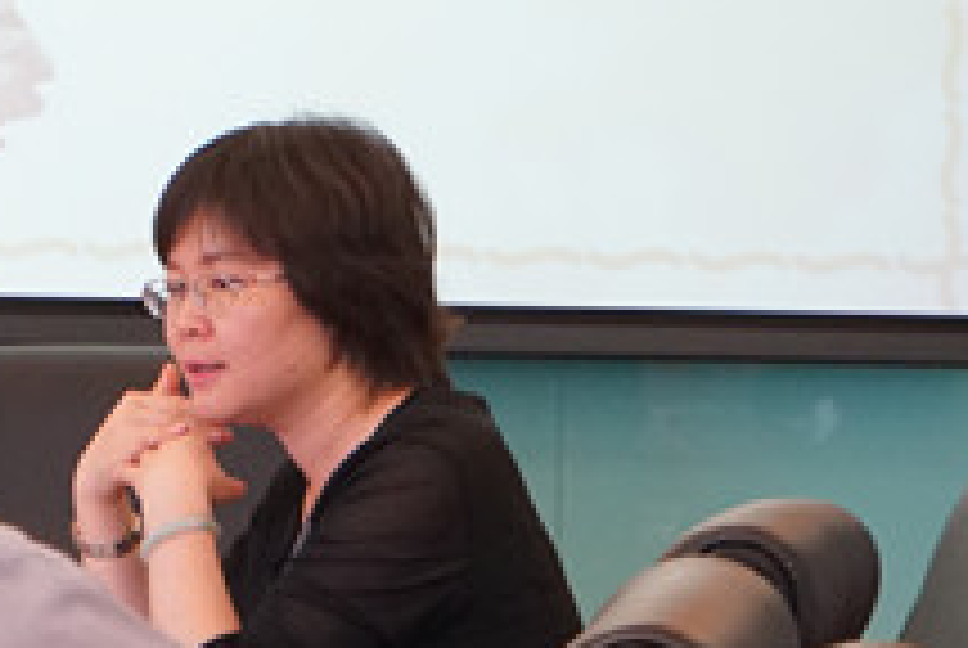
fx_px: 7001
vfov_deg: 5.3
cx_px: -212
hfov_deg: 7.8
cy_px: 317
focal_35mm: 260
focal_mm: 70
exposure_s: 1/160
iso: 2500
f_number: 5.6
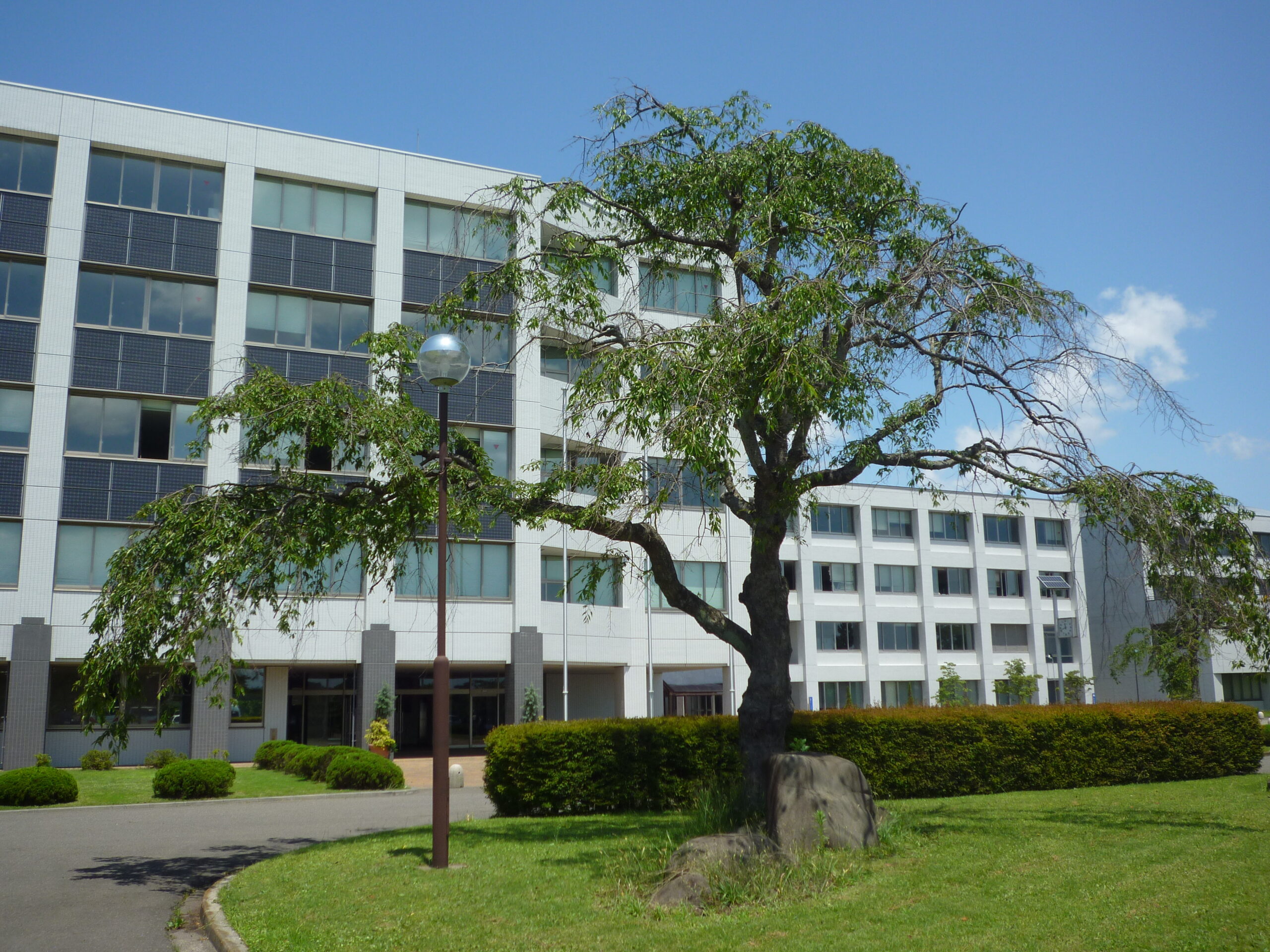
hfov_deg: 55.4
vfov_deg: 42.9
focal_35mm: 33
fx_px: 1211
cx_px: 635
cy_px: 476
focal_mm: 5.8
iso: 80
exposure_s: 1/640
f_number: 4
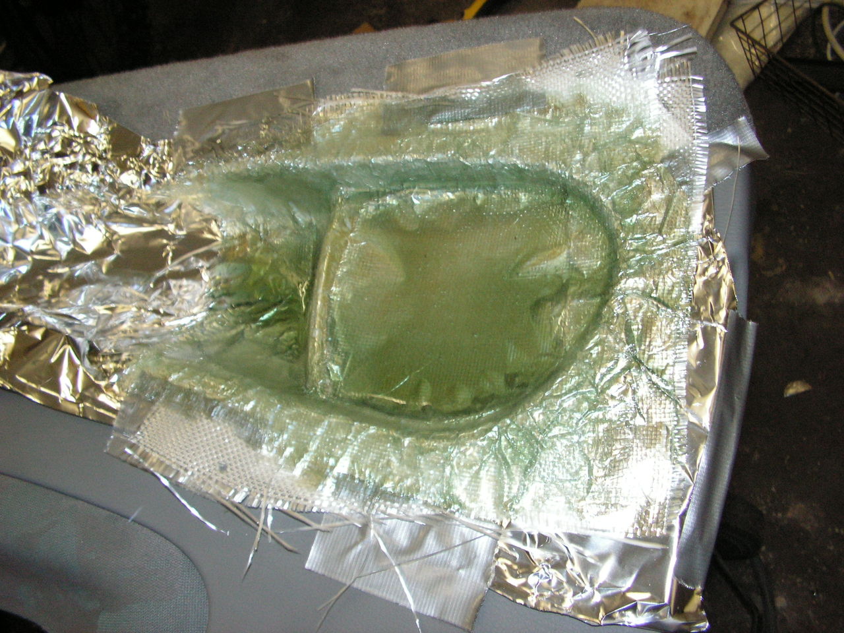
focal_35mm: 36
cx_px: 422
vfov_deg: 39.7
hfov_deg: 51.4
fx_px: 878
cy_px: 316
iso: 160
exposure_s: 1/40
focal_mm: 6
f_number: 3.2
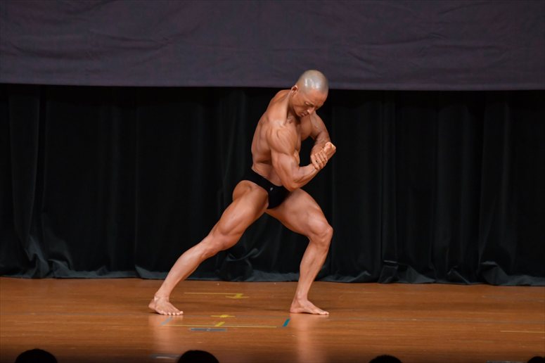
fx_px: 4540
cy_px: 182
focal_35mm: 300
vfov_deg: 4.6
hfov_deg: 6.9
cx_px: 272
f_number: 5.6
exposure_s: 1/400
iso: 4000
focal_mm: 200
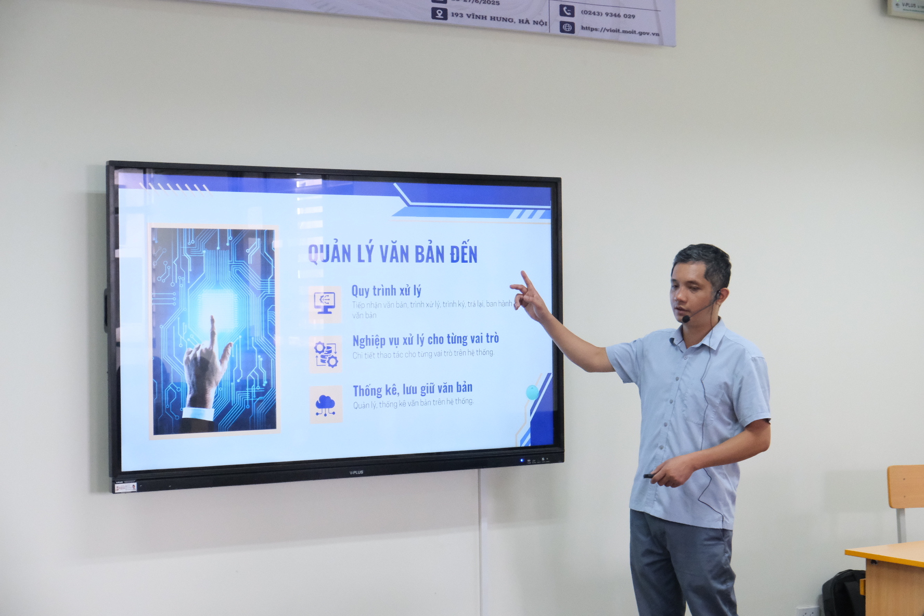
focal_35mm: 67
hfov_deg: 30.1
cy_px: 308
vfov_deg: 20.3
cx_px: 462
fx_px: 1720
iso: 8000
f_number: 6.4
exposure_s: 1/125
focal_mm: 44.4
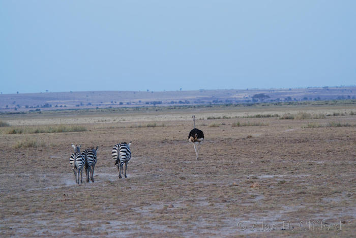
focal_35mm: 315
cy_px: 119
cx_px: 178
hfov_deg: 6.5
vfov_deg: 4.4
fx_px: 3117
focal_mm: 210
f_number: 5.3
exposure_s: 1/100
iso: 250
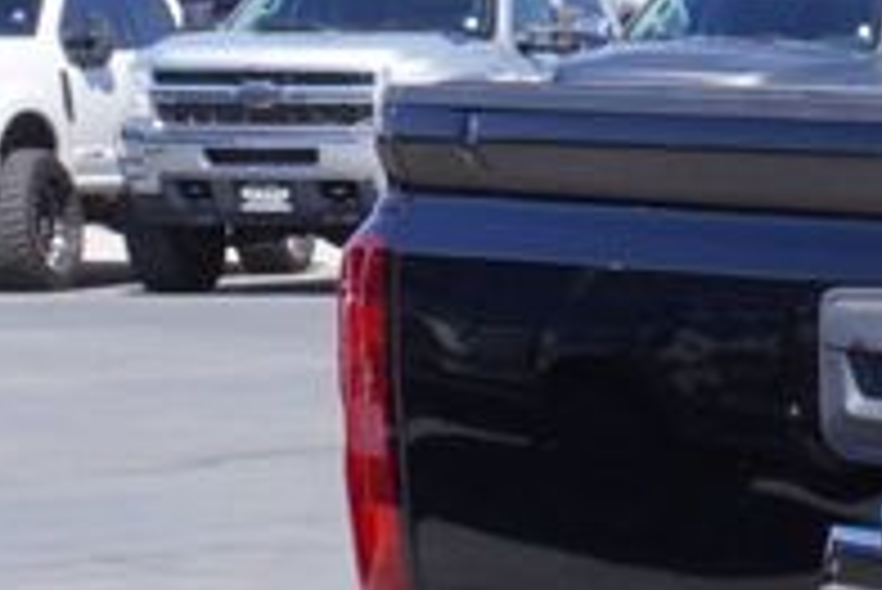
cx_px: 2286
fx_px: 4609
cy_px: 838
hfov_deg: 9.4
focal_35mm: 188
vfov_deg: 7.2
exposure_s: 1/125
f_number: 9
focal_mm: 24
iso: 100
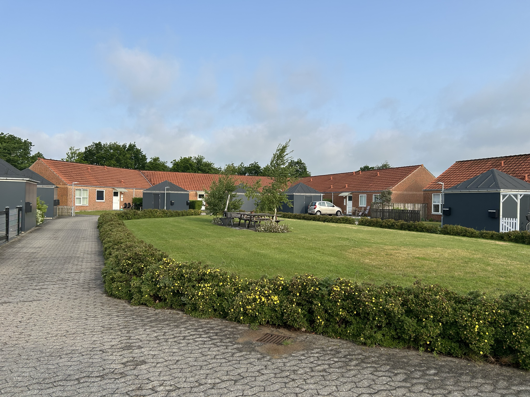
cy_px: 198
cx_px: 265
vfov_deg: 53.1
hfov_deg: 67.3
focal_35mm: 26
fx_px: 398
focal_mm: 5.7
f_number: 1.5
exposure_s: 1/2513
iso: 50
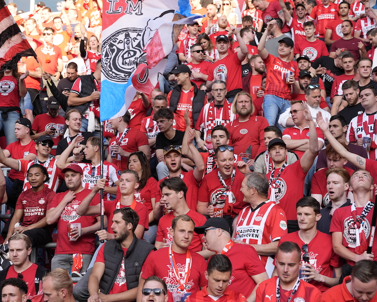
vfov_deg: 18.5
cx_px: 172
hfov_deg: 23.0
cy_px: 151
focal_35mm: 83
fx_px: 926
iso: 800
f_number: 5
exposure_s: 1/640
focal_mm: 73
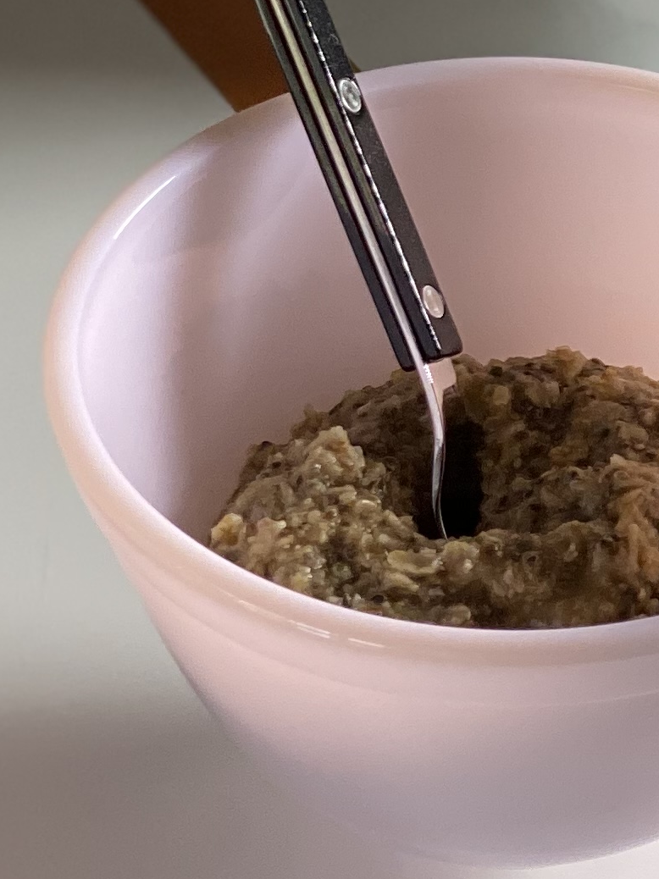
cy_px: -125
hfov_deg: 7.3
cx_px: 490
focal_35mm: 202
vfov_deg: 9.7
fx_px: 5130
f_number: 2
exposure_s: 1/122
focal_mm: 6
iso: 64
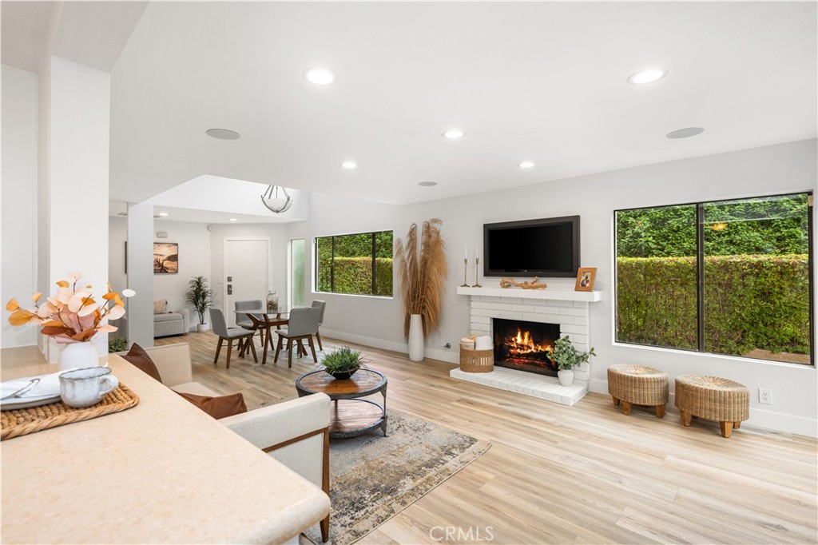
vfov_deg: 73.7
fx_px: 363
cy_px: 272
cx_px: 409
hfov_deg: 96.8
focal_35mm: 16
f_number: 6.3
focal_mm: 16
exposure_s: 1/10
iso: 125
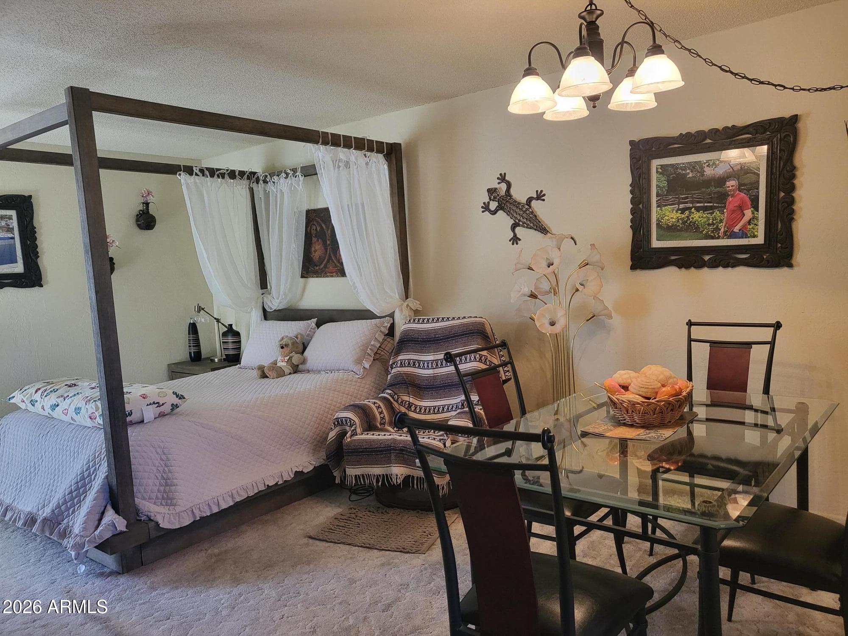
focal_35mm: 26
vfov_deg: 53.1
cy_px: 318
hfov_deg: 67.3
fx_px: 637
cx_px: 424
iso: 250
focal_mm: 4.25
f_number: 1.8
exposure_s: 1/60
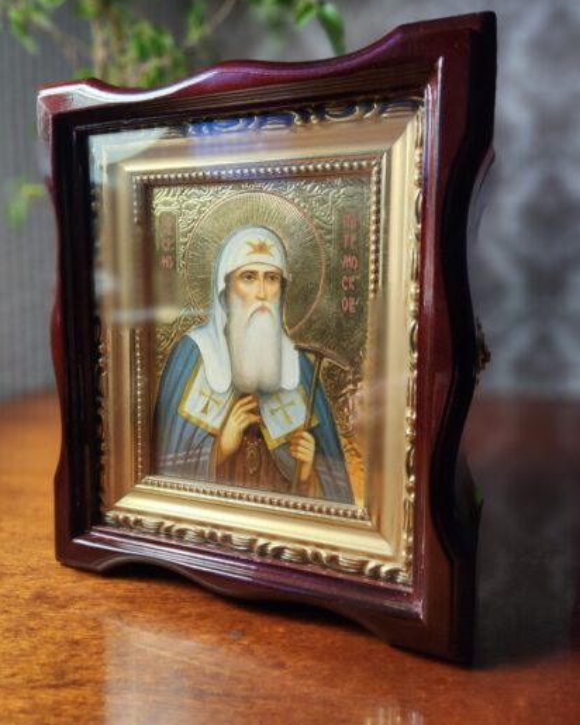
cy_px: 347
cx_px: 279
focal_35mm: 25
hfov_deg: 56.8
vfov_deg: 68.1
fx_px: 536
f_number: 1.8
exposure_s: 1/100
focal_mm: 5.4
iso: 250
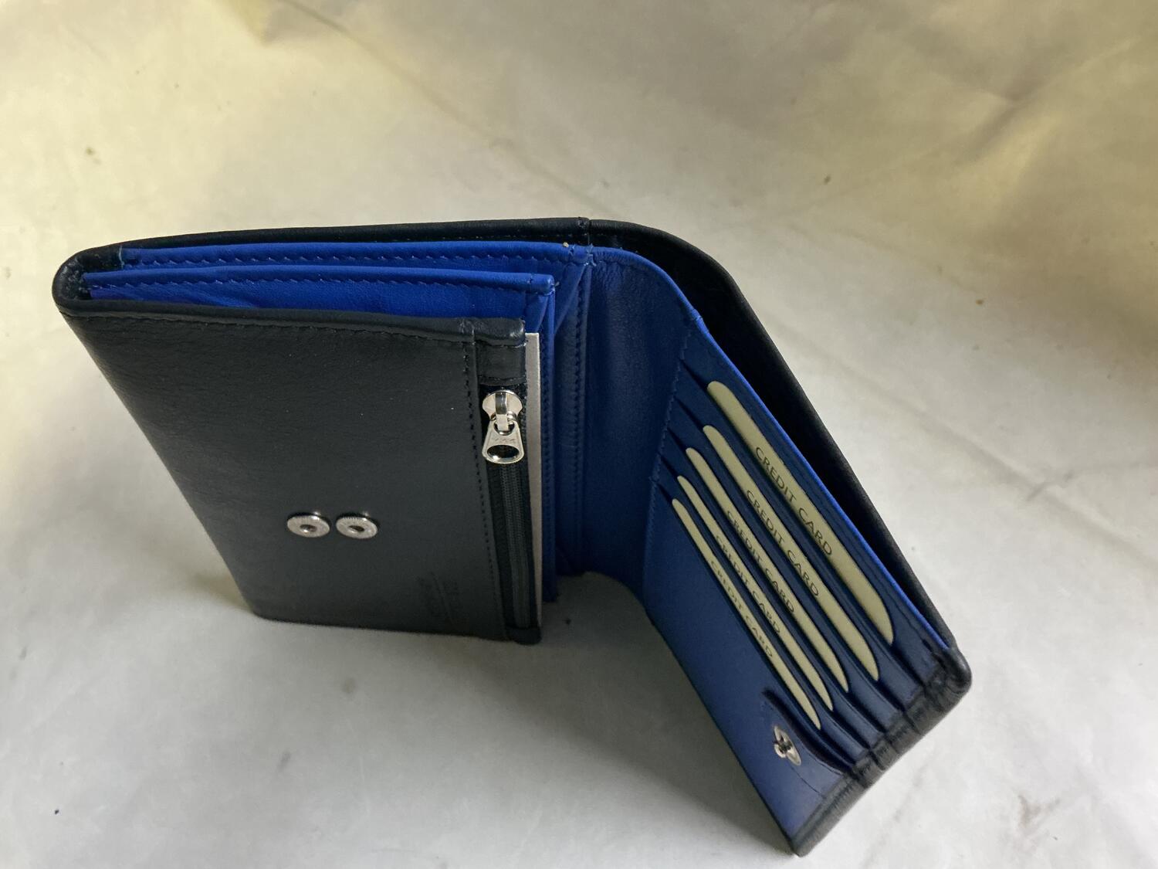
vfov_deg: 48.2
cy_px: 434
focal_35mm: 29
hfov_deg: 61.7
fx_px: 970
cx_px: 579
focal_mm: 3
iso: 250
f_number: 1.8
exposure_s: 1/50
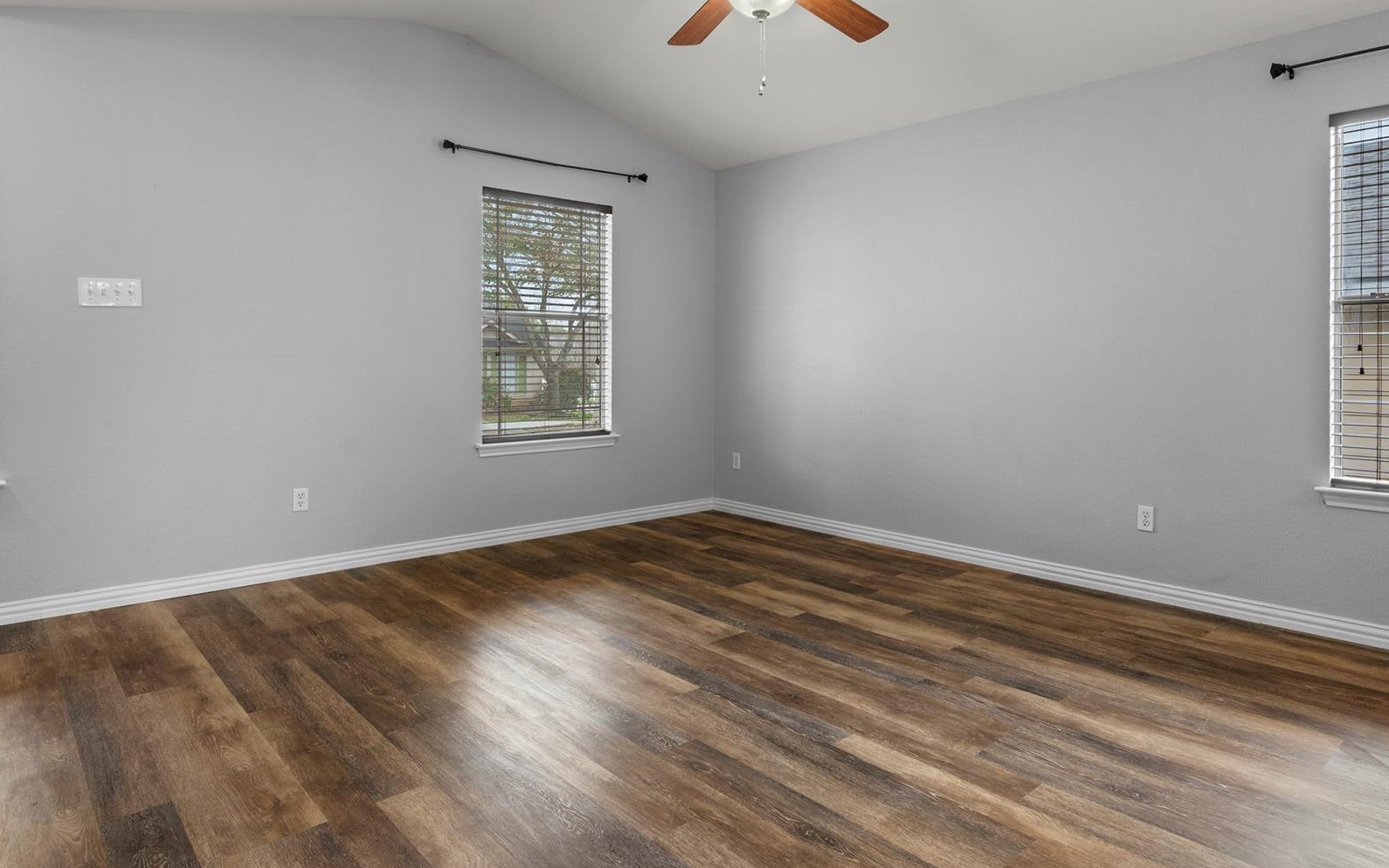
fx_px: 795
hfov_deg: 82.0
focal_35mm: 21
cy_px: 370
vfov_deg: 57.0
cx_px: 772
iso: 400
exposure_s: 1/5
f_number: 8
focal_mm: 16
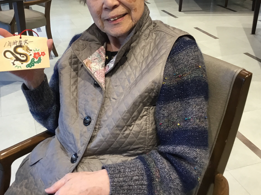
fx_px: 332
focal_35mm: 44
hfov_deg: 42.8
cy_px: 58
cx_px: 109
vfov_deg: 32.5
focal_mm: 3.3
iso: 64
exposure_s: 1/30
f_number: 2.4
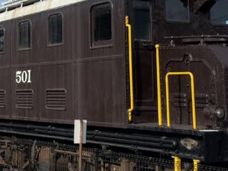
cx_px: 73
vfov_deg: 15.5
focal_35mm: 94
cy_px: 11
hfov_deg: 20.8
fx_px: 619
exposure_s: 1/4310
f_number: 1.78
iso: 80
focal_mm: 6.76
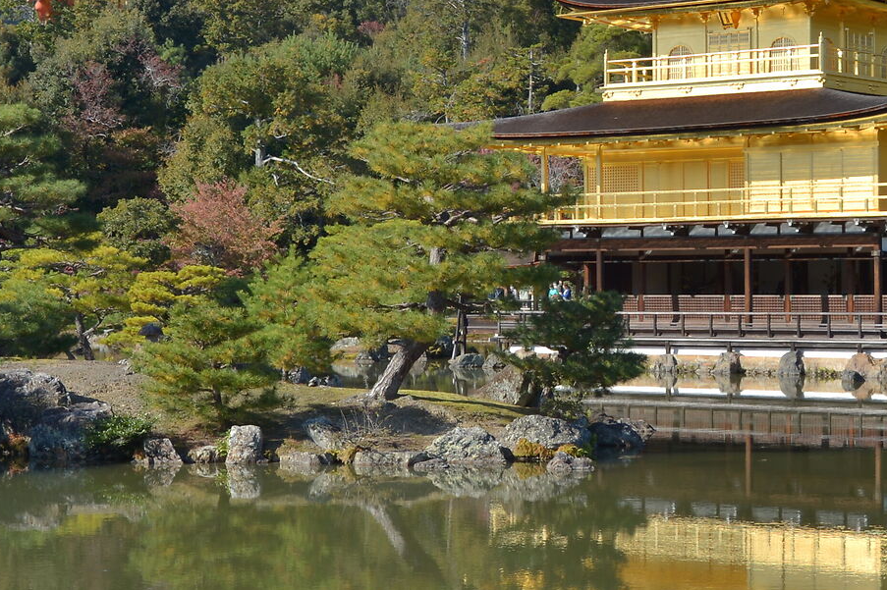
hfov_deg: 21.7
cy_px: 240
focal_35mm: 93
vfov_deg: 14.7
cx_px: 677
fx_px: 2290
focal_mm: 35
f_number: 9
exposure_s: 1/125
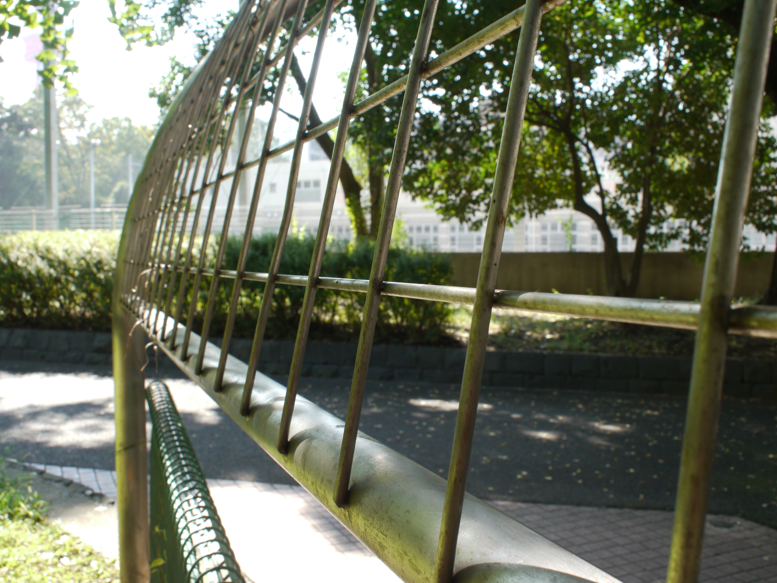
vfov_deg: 41.8
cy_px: 292
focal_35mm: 34
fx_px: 763
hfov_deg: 54.0
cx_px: 388
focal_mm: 17
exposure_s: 1/30
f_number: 11
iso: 160
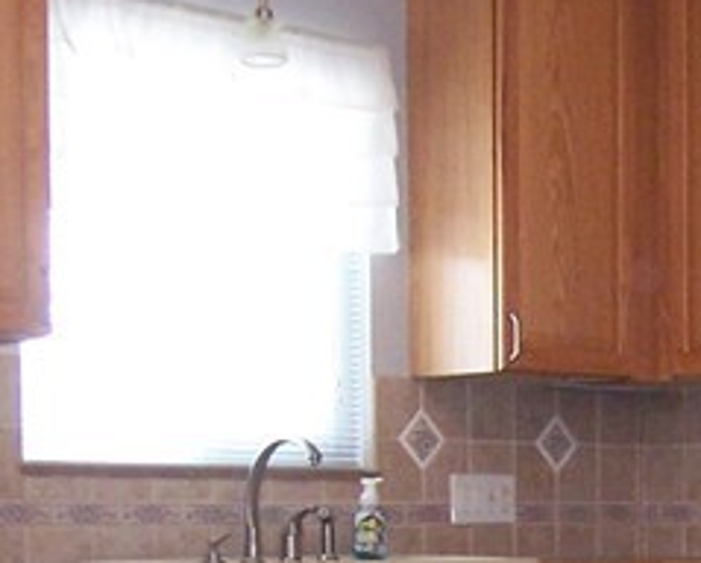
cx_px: 584
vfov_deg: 15.6
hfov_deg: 19.7
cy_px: 622
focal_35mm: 96
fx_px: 1995
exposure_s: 1/30
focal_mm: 3.8
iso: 200
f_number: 2.8
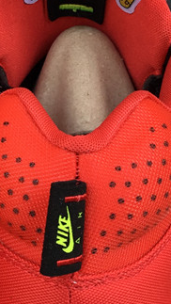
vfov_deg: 22.7
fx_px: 757
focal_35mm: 94
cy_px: 160
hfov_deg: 12.4
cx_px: -59
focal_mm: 3.3
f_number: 2.4
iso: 25
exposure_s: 1/155
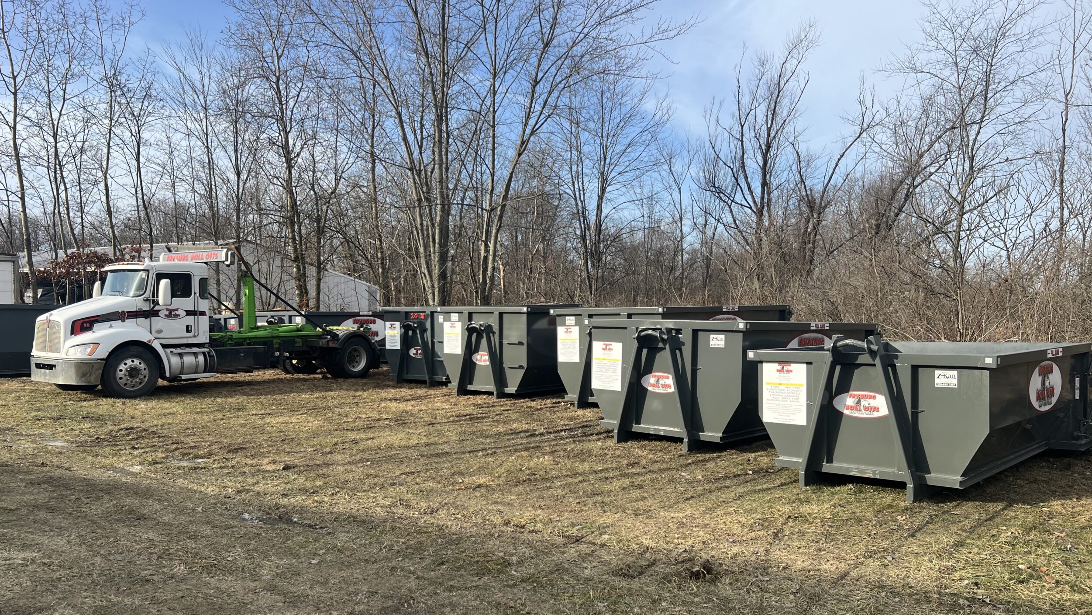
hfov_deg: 66.1
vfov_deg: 40.2
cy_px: 334
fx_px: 840
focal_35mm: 29
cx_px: 539
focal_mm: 5.7
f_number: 1.5
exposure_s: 1/2457
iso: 50
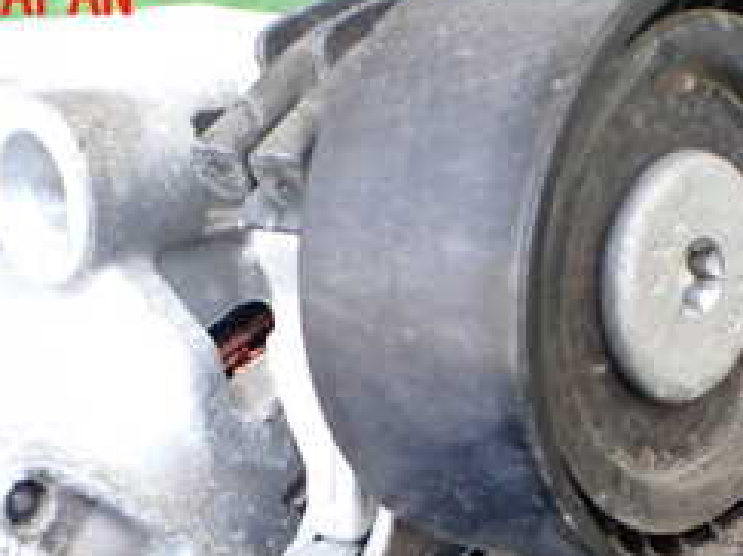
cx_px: 495
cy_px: 645
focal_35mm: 74
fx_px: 1588
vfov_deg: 18.9
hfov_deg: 26.2
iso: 500
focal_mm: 5.4
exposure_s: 1/125
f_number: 2.3
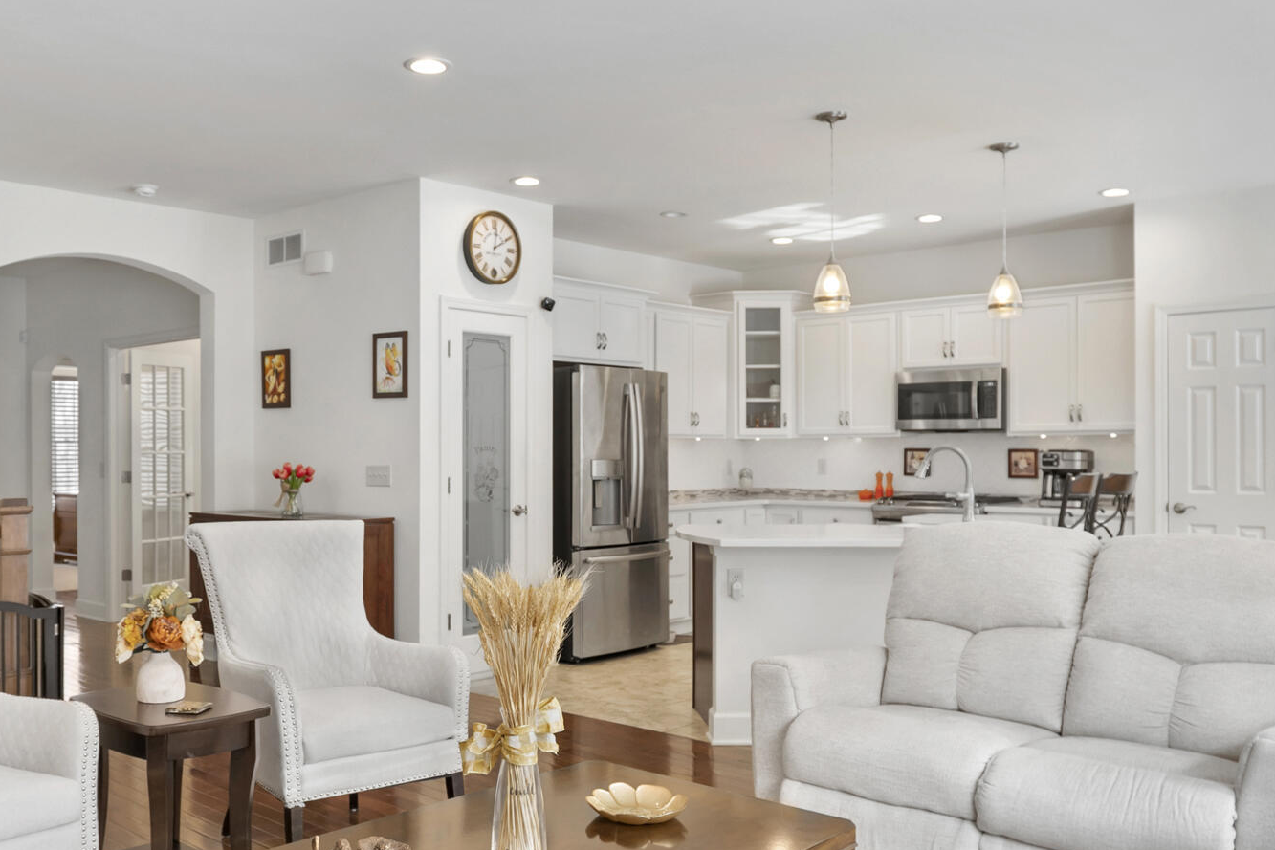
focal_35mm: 30
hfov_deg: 61.1
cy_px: 512
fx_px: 1063
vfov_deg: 43.4
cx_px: 480
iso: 250
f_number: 4.5
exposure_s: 1/80
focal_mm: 16
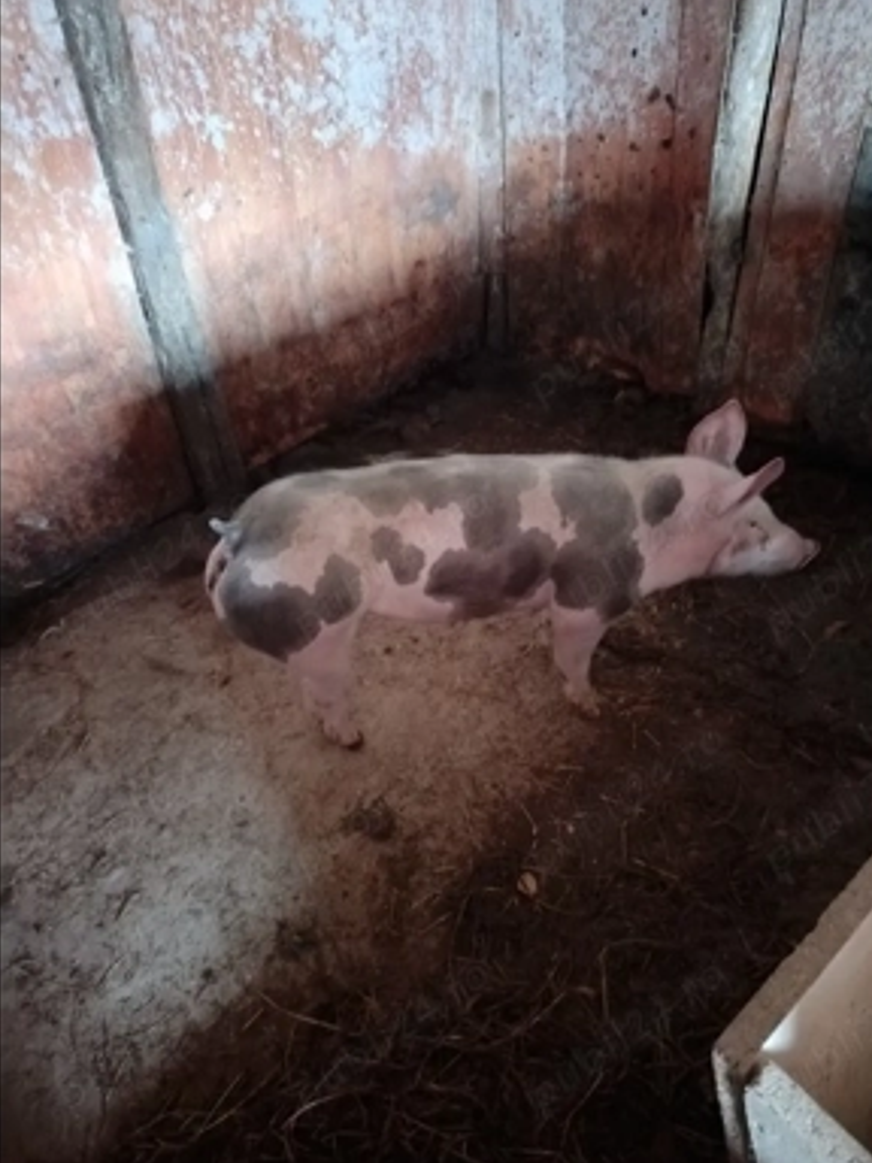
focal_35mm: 25
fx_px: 840
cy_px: 600
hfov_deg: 54.9
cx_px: 451
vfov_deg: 69.4
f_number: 1.75
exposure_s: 1/10
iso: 18731
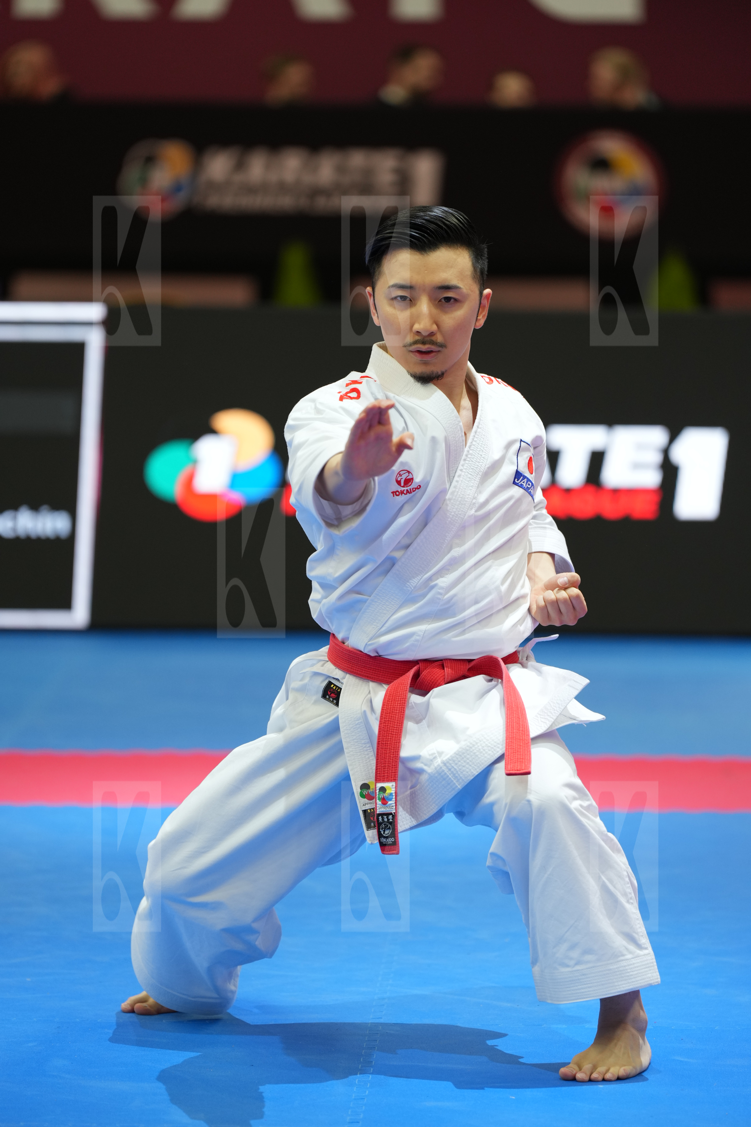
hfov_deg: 7.0
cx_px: 376
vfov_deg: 10.4
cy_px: 564
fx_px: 6166
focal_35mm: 197
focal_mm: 197
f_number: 2.8
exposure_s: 1/500
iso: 640
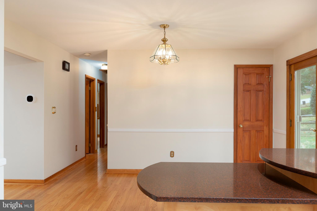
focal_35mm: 30
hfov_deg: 61.9
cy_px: 106
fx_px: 264
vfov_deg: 43.6
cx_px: 158
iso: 320
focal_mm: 30
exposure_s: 1/40
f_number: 8
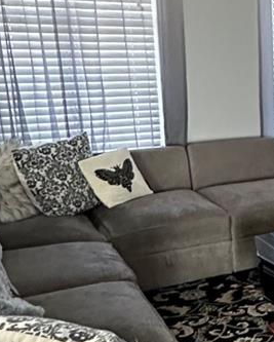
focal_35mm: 63
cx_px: 413
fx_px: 638
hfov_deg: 20.6
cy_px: 185
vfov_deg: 30.0
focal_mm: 2.22
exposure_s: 1/60
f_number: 2.2
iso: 800
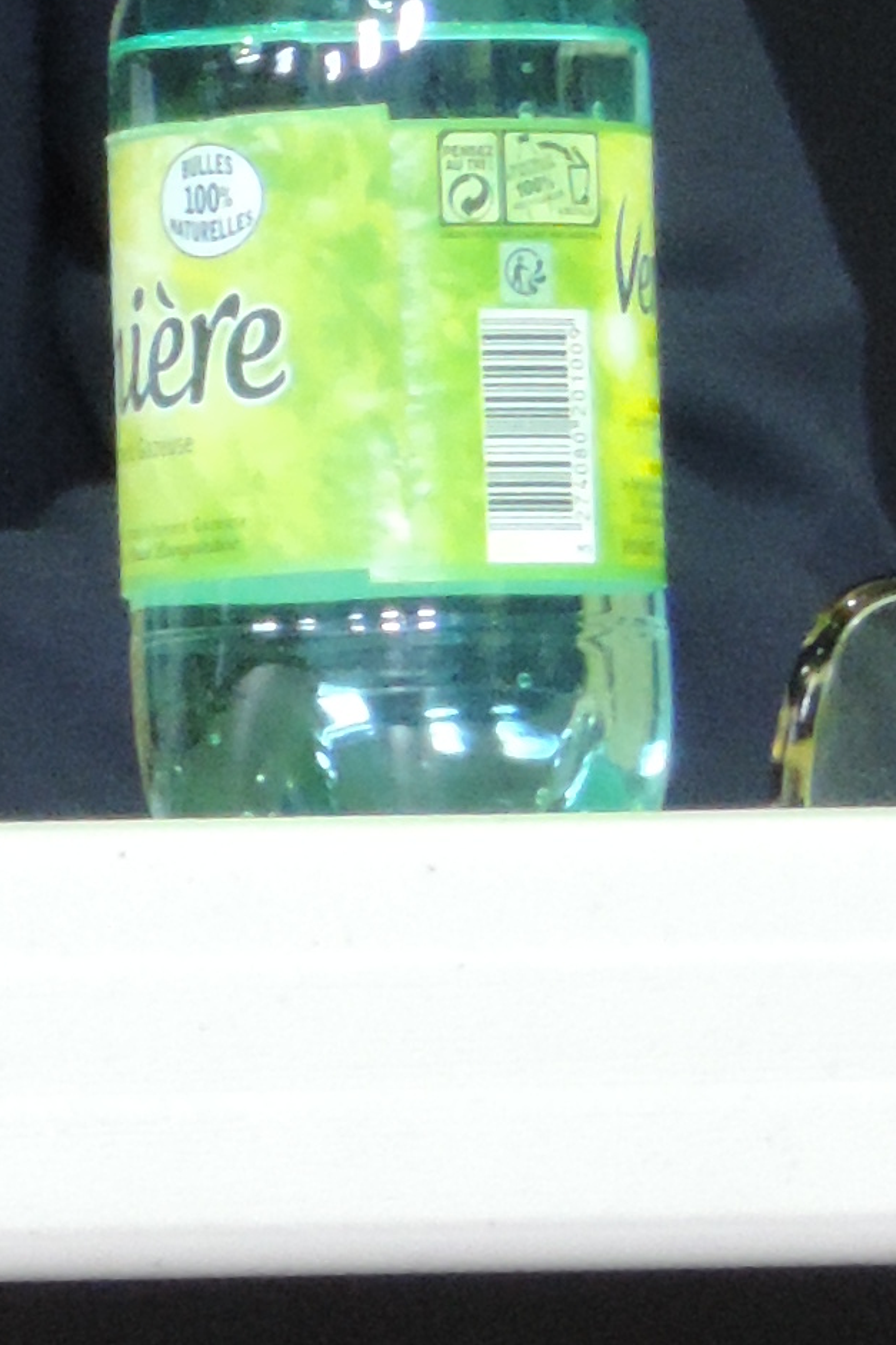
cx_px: -1053
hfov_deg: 1.7
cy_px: 1
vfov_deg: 2.6
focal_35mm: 785
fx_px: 29315
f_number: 4.4
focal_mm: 25.8
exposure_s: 1/15
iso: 800
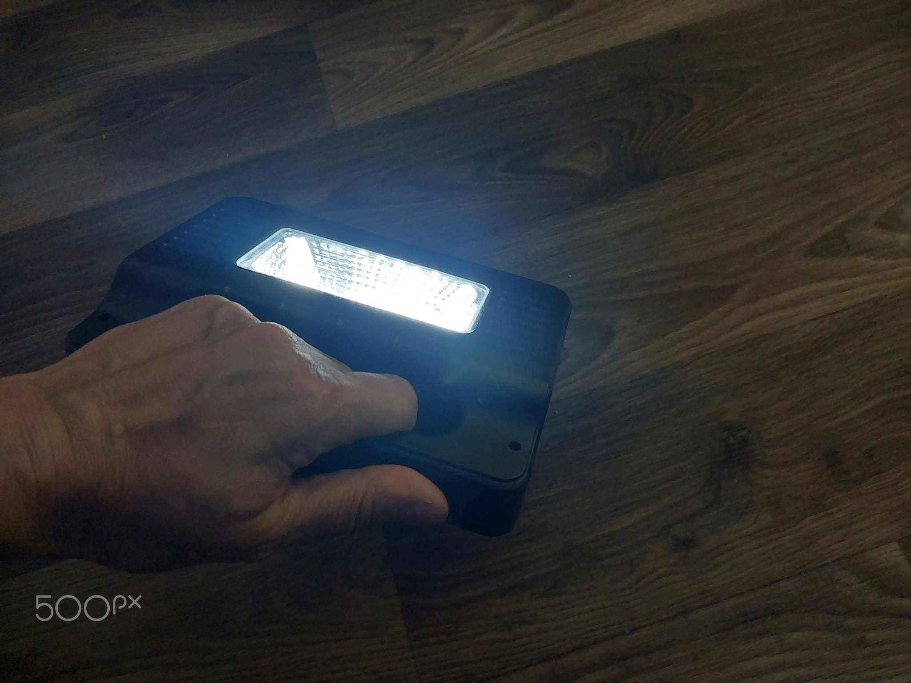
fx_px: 790
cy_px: 342
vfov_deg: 46.8
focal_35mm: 30
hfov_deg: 60.0
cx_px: 456
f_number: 1.8
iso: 250
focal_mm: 4.6
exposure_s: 1/50
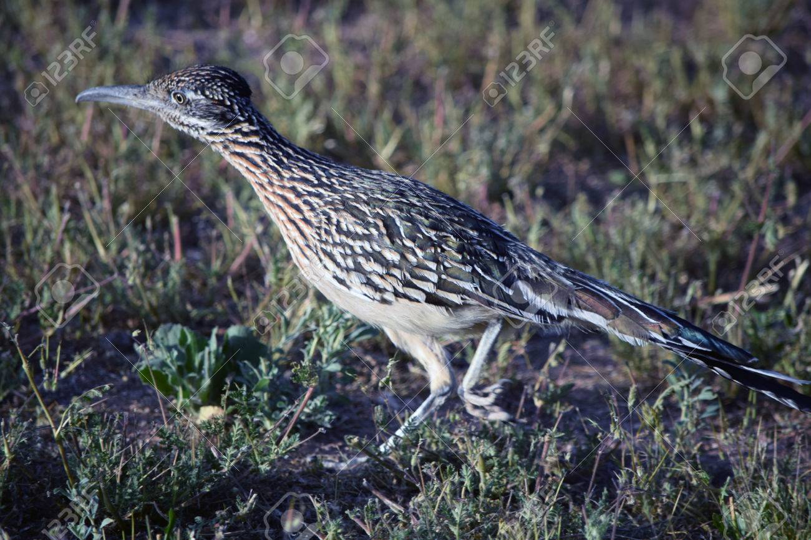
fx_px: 7432
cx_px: 406
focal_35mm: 330
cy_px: 270
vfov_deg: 4.2
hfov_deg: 6.2
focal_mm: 220
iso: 200
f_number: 5.6
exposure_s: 1/500
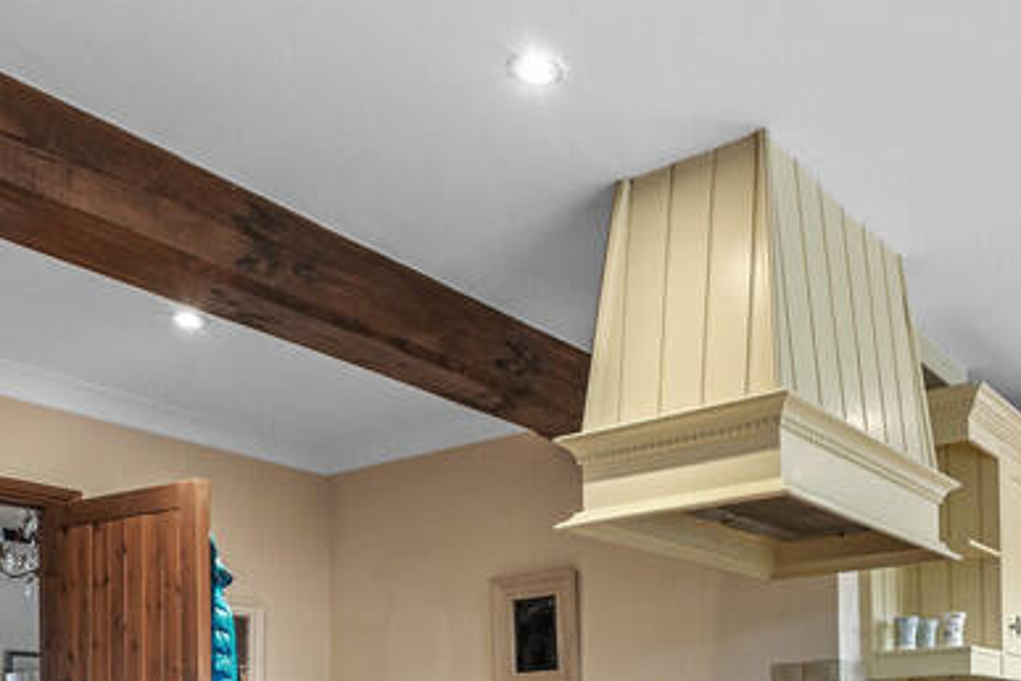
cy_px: 751
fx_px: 1049
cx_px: 760
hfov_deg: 49.9
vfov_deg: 31.8
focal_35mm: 37
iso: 400
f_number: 8
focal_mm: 14
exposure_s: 1.6
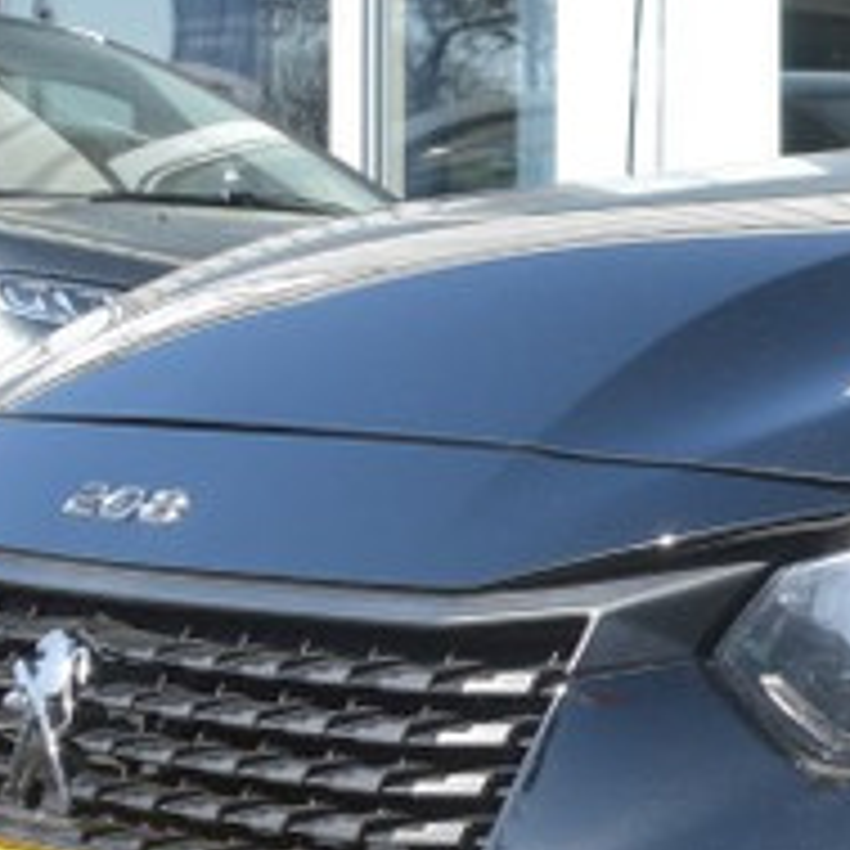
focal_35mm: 145
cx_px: 1767
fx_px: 4037
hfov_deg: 10.8
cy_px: 434
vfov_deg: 12.0
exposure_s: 1/320
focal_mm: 21
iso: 200
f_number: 9
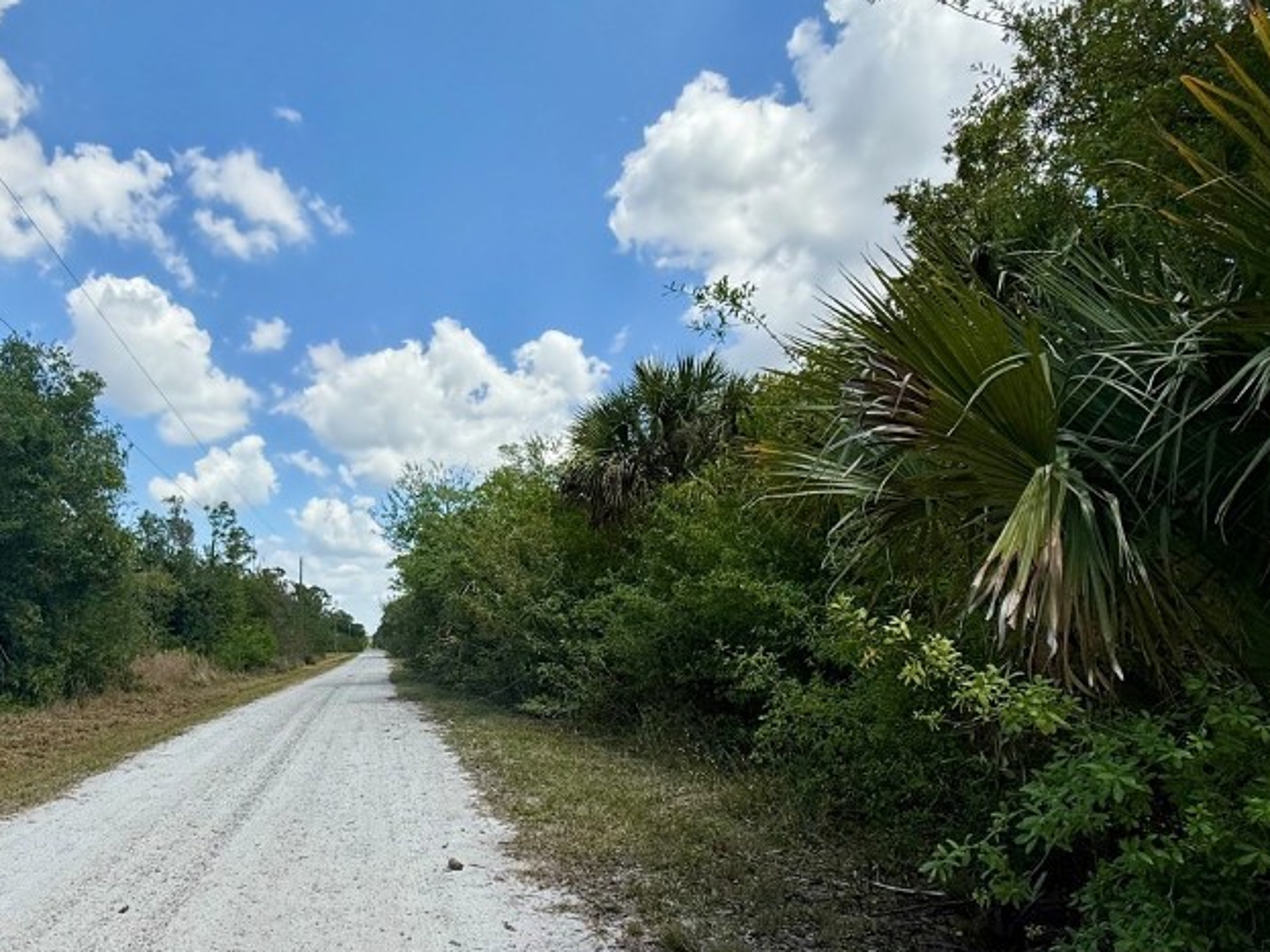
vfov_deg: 58.6
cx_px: 453
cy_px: 550
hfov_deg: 72.3
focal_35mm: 23
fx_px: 844
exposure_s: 1/2320
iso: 50
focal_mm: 2.22
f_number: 2.2
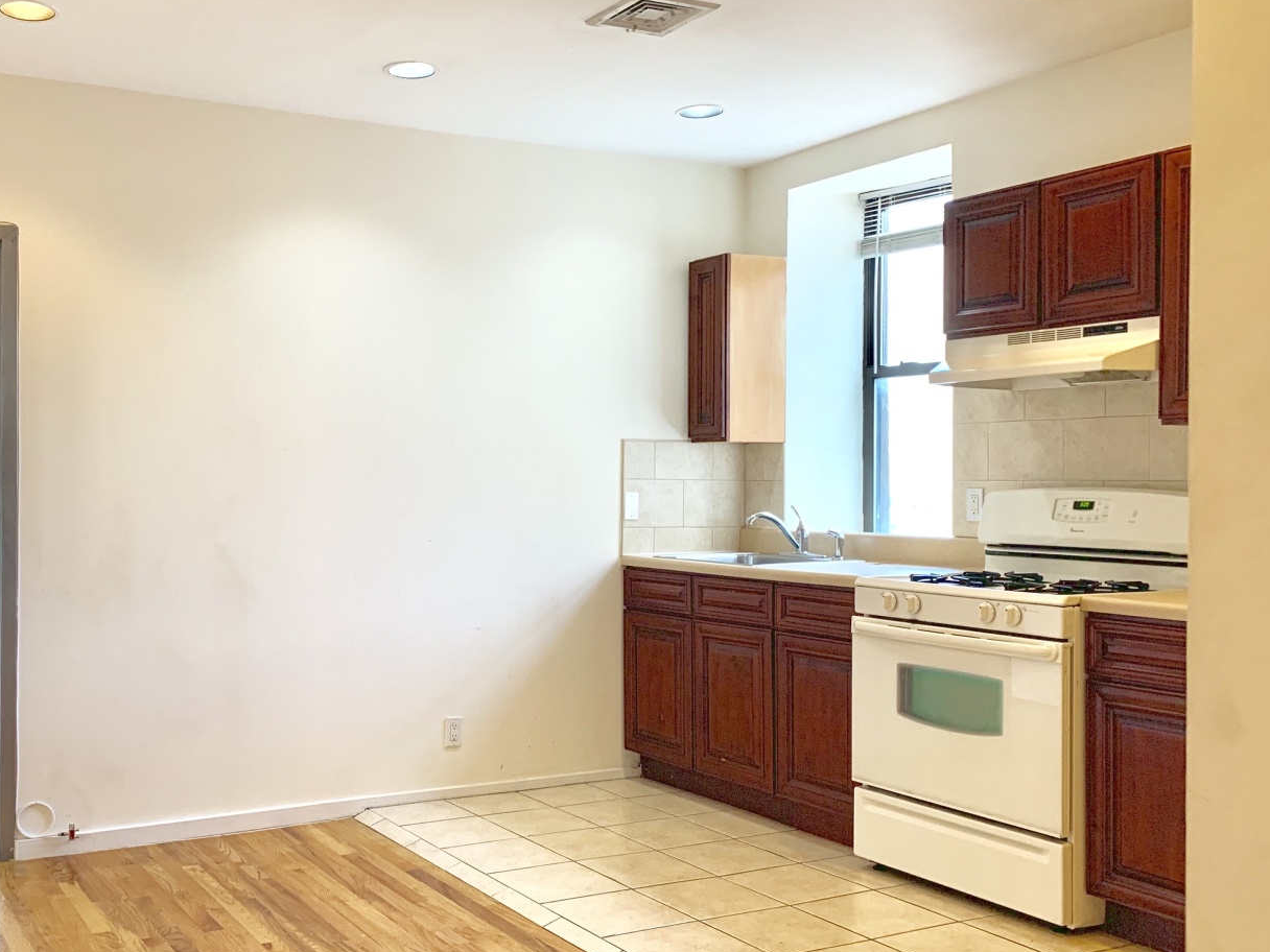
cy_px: 505
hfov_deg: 50.4
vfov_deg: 39.6
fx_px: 1321
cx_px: 425
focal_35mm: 36
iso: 125
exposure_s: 1/60
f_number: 1.8
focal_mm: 4.25
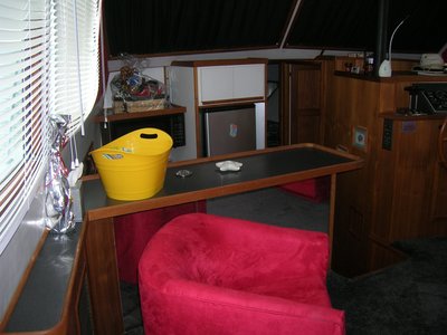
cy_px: 168
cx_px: 224
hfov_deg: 54.0
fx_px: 439
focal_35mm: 34
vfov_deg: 41.8
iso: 51
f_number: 2.9
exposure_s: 1/60.1
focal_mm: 5.7
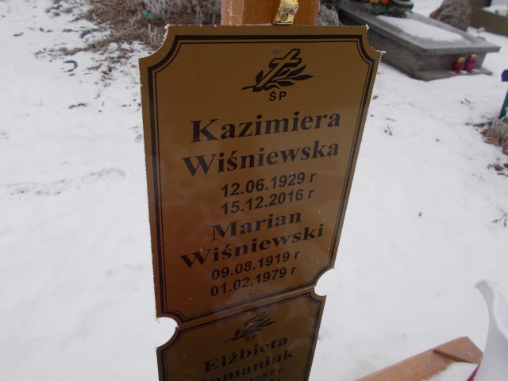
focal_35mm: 30
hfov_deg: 60.0
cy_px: 190
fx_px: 440
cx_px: 254
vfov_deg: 46.8
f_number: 3.4
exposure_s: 1/500
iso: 80
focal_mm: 5.3
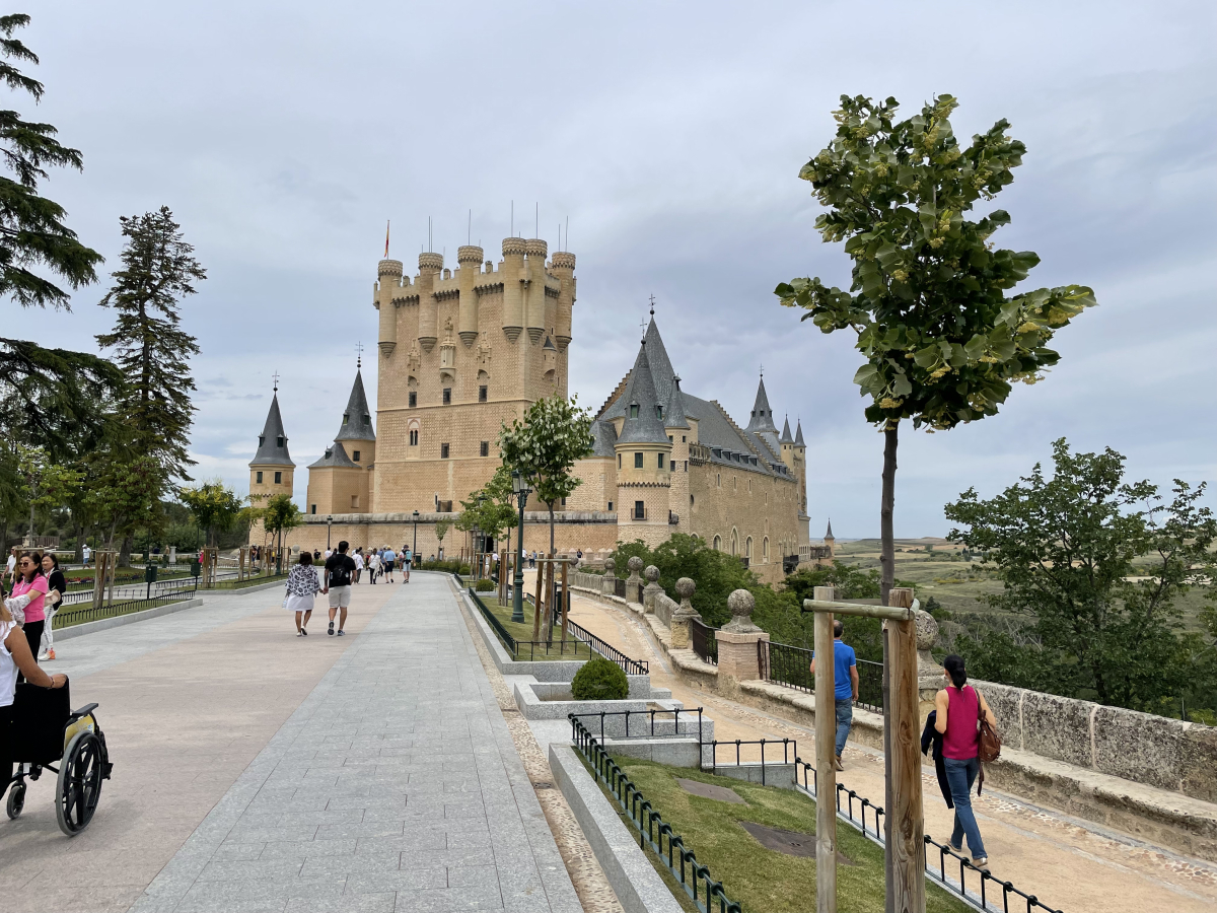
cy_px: 456
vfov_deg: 53.1
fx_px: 914
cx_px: 608
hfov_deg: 67.3
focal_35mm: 26
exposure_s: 1/6494
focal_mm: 4.2
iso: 32
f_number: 1.6
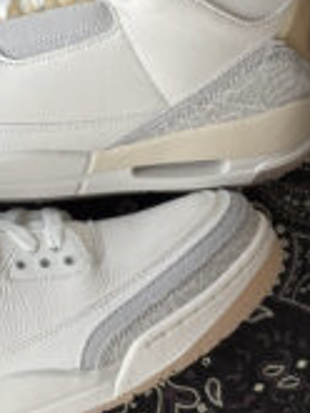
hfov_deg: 11.6
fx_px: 1503
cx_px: -10
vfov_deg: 15.6
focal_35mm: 126
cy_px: 170
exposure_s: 1/145
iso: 25
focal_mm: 5.96
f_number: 1.6
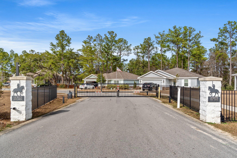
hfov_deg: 67.4
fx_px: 178
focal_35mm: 27
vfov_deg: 47.9
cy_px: 79
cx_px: 118
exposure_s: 1/125
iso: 100
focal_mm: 18
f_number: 9
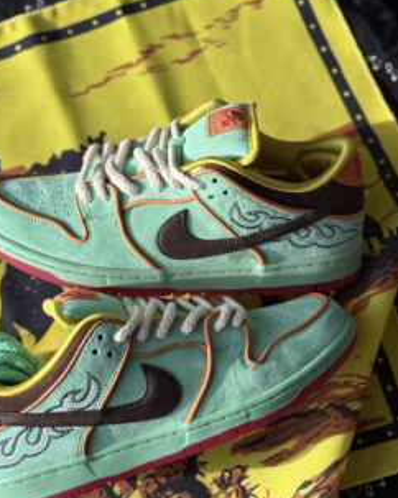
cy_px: 279
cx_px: 156
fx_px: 988
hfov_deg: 22.7
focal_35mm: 67
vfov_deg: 28.3
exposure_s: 1/296
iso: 50
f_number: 1.6
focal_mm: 5.96
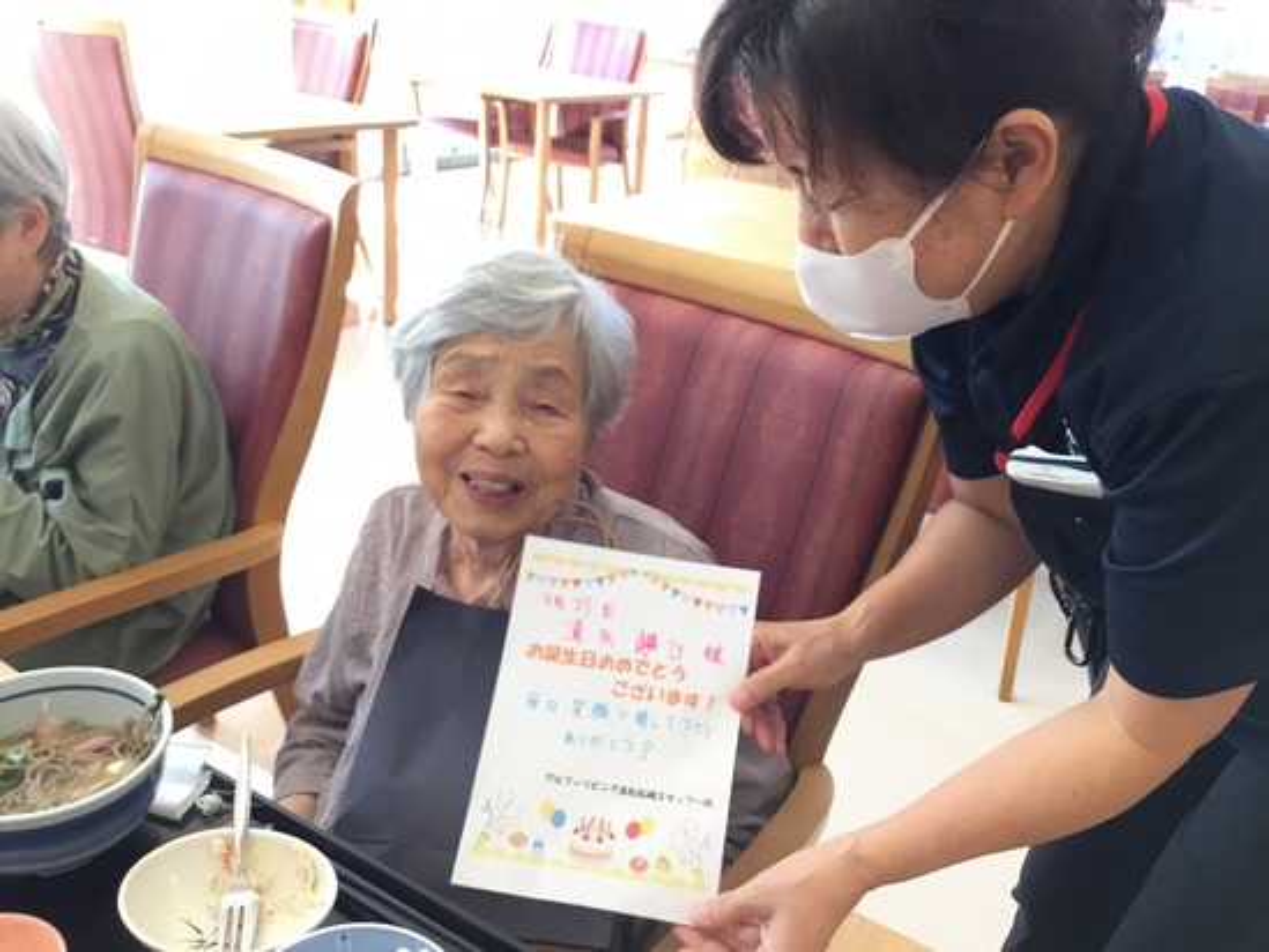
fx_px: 1137
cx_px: 634
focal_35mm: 31
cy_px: 476
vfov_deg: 45.5
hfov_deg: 58.3
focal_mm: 3.3
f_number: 2.4
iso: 50
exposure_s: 1/30
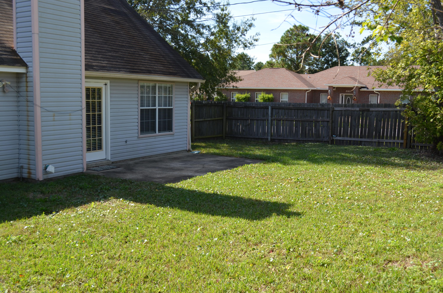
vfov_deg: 36.7
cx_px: 222
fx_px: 442
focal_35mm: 36
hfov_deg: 53.2
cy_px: 146
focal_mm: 24
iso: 180
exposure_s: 1/250
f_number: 8
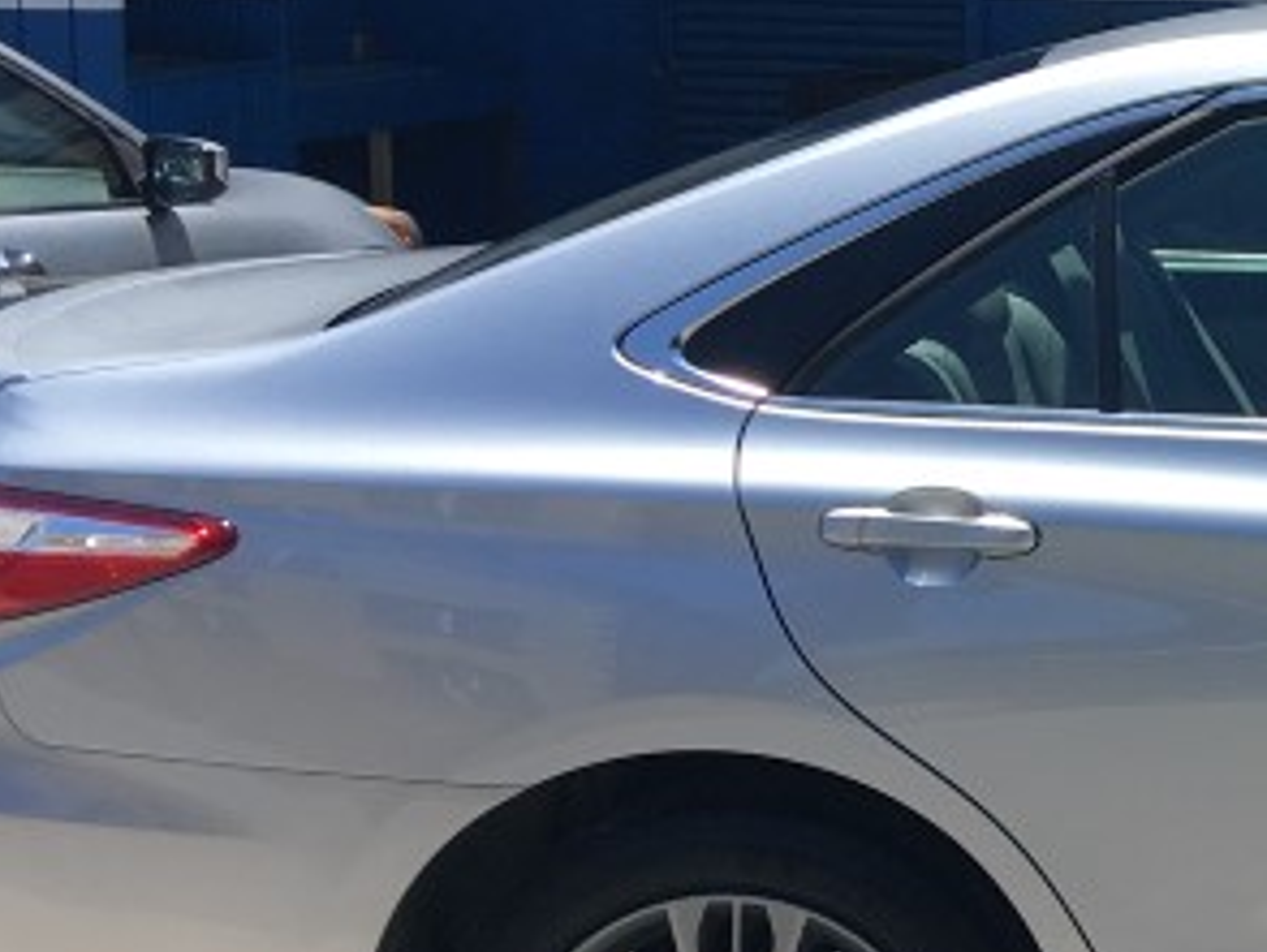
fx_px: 3700
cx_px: 1926
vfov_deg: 14.7
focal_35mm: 101
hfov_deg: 17.4
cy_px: 396
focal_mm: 4.15
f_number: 2.2
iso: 25
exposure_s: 1/1261
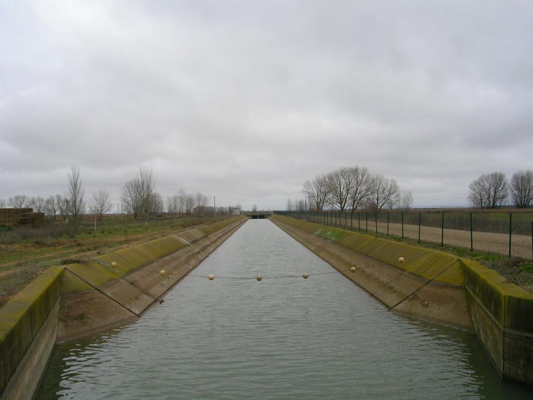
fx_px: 585
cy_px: 200
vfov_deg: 37.7
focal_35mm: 38
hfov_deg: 49.0
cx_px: 266
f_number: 5.6
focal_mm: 5.8
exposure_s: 1/205
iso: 50
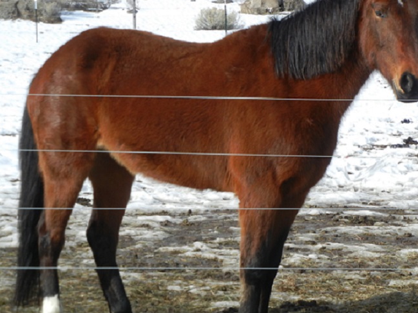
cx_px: 289
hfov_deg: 13.8
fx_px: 1727
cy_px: 158
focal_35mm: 143
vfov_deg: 10.4
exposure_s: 1/771
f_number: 4.5
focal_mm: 18.3
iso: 160
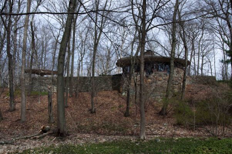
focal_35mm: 32
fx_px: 203
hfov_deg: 59.5
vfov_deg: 41.6
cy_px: 77
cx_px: 116
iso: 200
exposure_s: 1/250
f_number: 8
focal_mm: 21
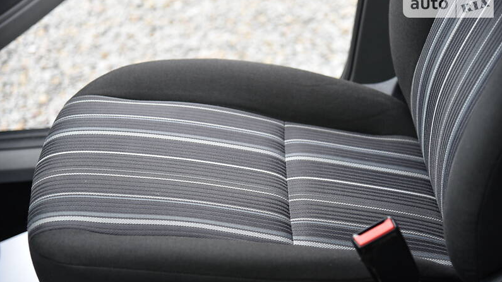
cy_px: 151
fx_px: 1051
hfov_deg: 26.9
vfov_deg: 15.3
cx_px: 251
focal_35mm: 79
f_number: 4
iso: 450
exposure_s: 1/250
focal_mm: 75
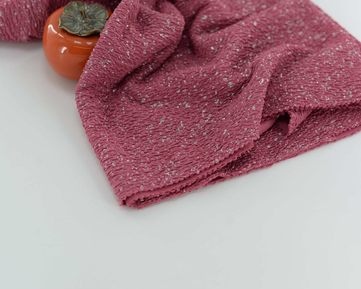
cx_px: 149
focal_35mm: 57
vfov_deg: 26.7
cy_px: 145
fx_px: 609
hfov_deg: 32.9
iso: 100
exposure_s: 1/160
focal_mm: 50
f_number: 4
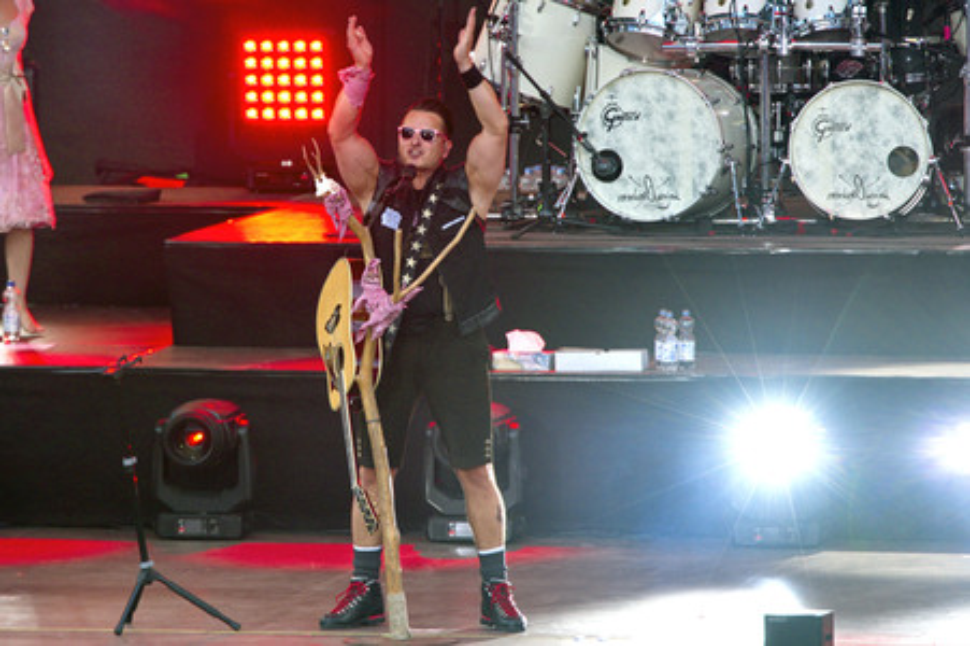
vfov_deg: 2.7
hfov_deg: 4.1
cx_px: 485
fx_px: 13462
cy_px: 323
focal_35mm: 500
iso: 1600
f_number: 5.6
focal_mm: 500
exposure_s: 1/320
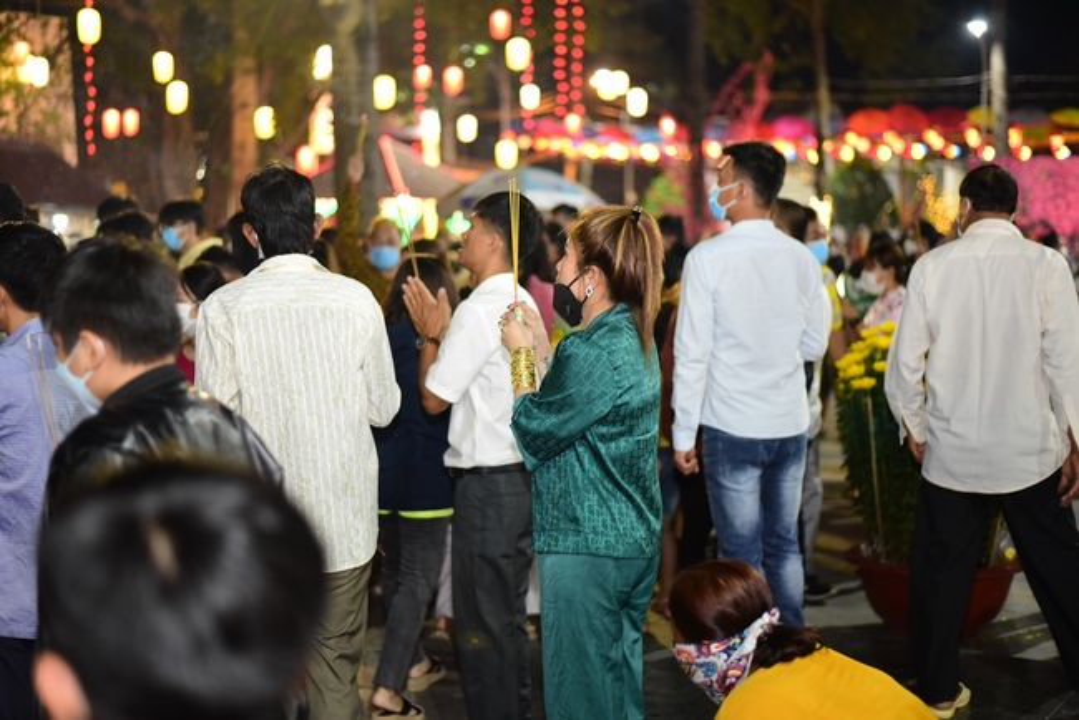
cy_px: 360
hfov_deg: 39.6
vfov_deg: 27.0
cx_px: 540
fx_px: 1499
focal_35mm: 50
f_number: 1.8
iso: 2500
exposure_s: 1/160
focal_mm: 50
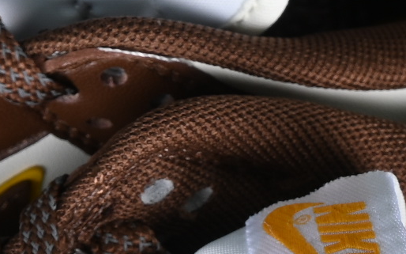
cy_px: 355
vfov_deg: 3.2
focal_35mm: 414
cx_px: 30
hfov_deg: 5.1
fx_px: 4580
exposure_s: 1/60
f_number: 6.3
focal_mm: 50
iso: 160
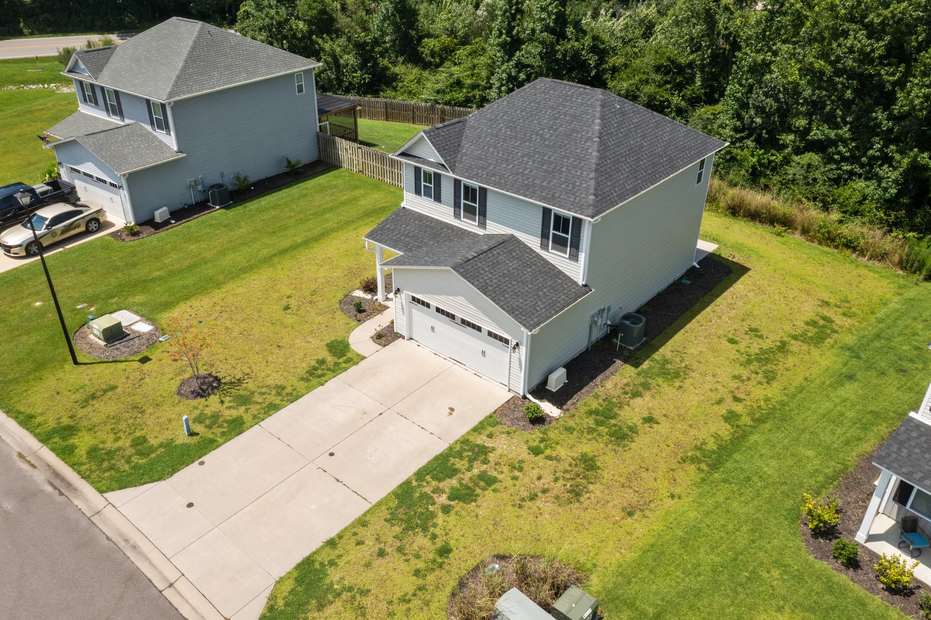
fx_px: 724
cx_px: 466
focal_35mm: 28
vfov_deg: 46.4
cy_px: 310
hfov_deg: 65.5
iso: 100
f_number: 9
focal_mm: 10.26
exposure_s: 1/120
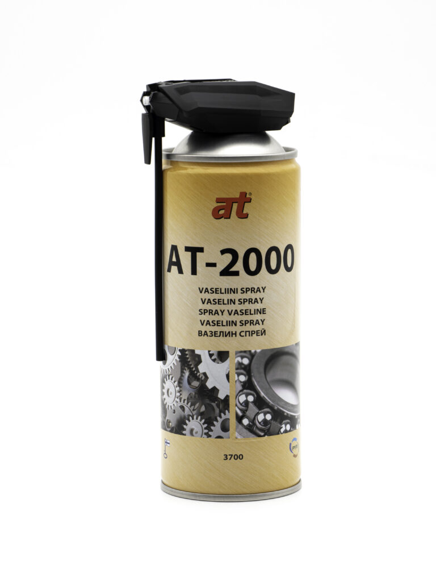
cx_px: 218
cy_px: 291
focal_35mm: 140
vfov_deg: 14.1
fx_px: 2351
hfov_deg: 10.6
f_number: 13
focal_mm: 70
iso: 100
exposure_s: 1/6
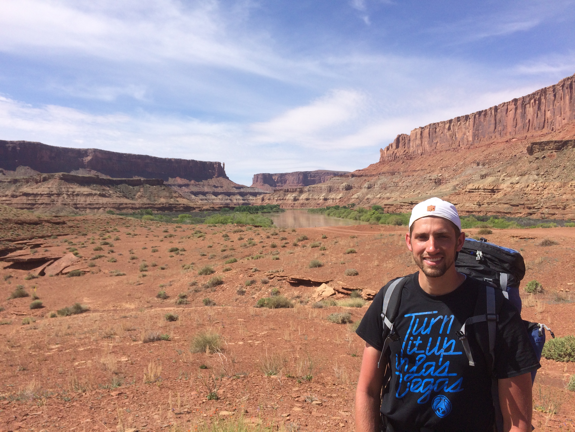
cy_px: 216
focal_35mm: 29
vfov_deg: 48.2
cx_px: 288
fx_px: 482
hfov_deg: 61.7
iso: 32
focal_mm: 4.15
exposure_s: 1/2564
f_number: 2.2
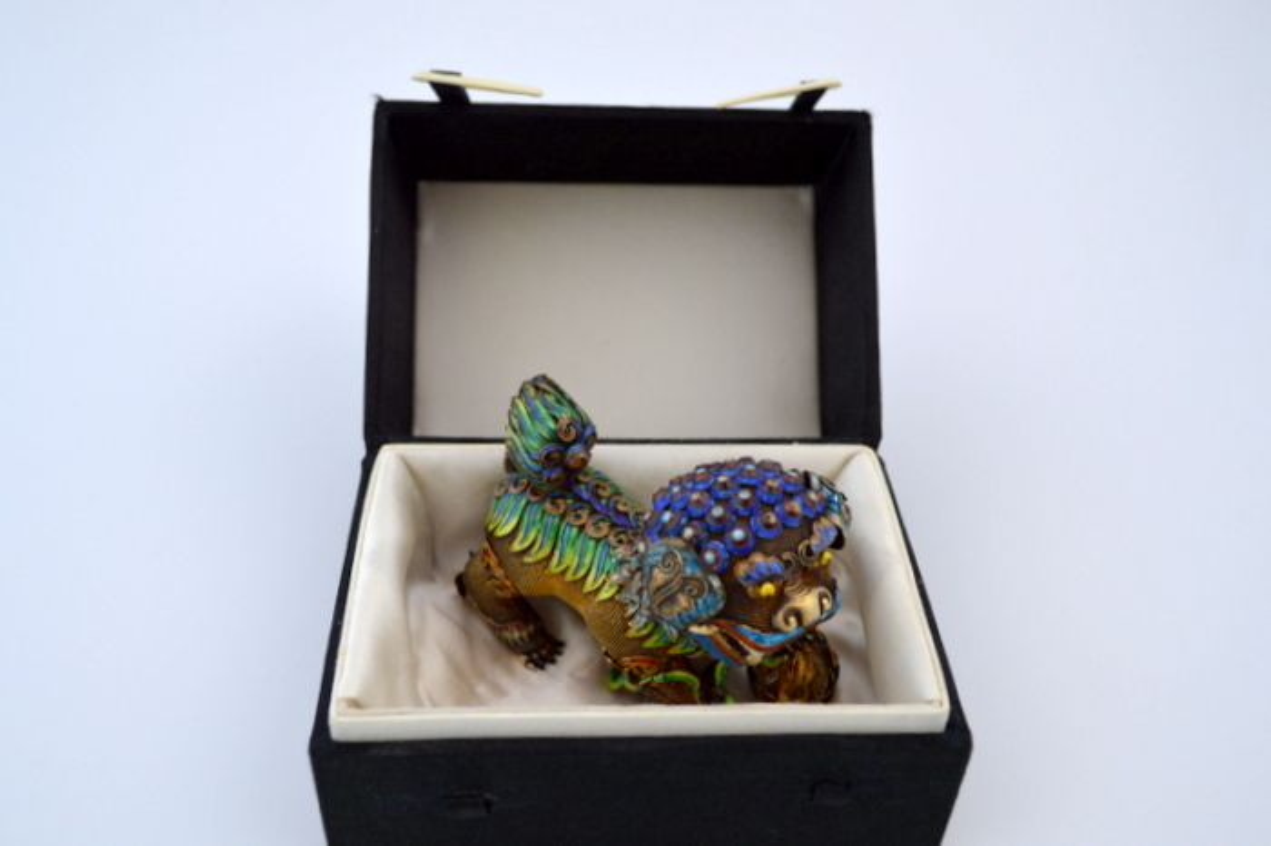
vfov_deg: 39.9
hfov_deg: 57.2
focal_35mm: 33
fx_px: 1164
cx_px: 636
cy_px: 423
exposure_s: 1/100
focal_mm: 22
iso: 400
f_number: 5
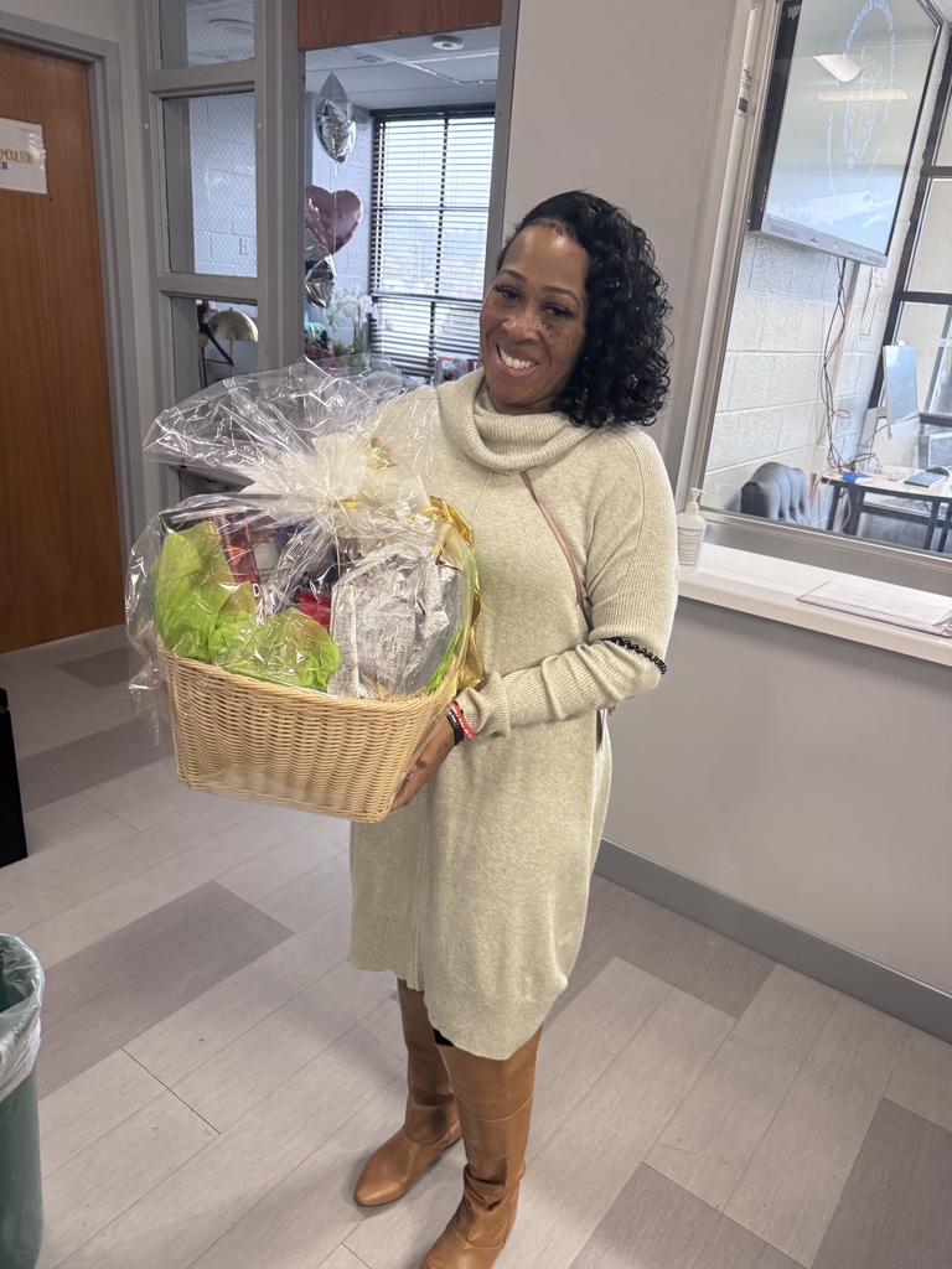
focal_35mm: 24
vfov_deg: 71.6
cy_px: 634
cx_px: 476
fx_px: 880
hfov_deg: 56.8
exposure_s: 1/60
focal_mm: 6.76
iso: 320
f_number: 1.78
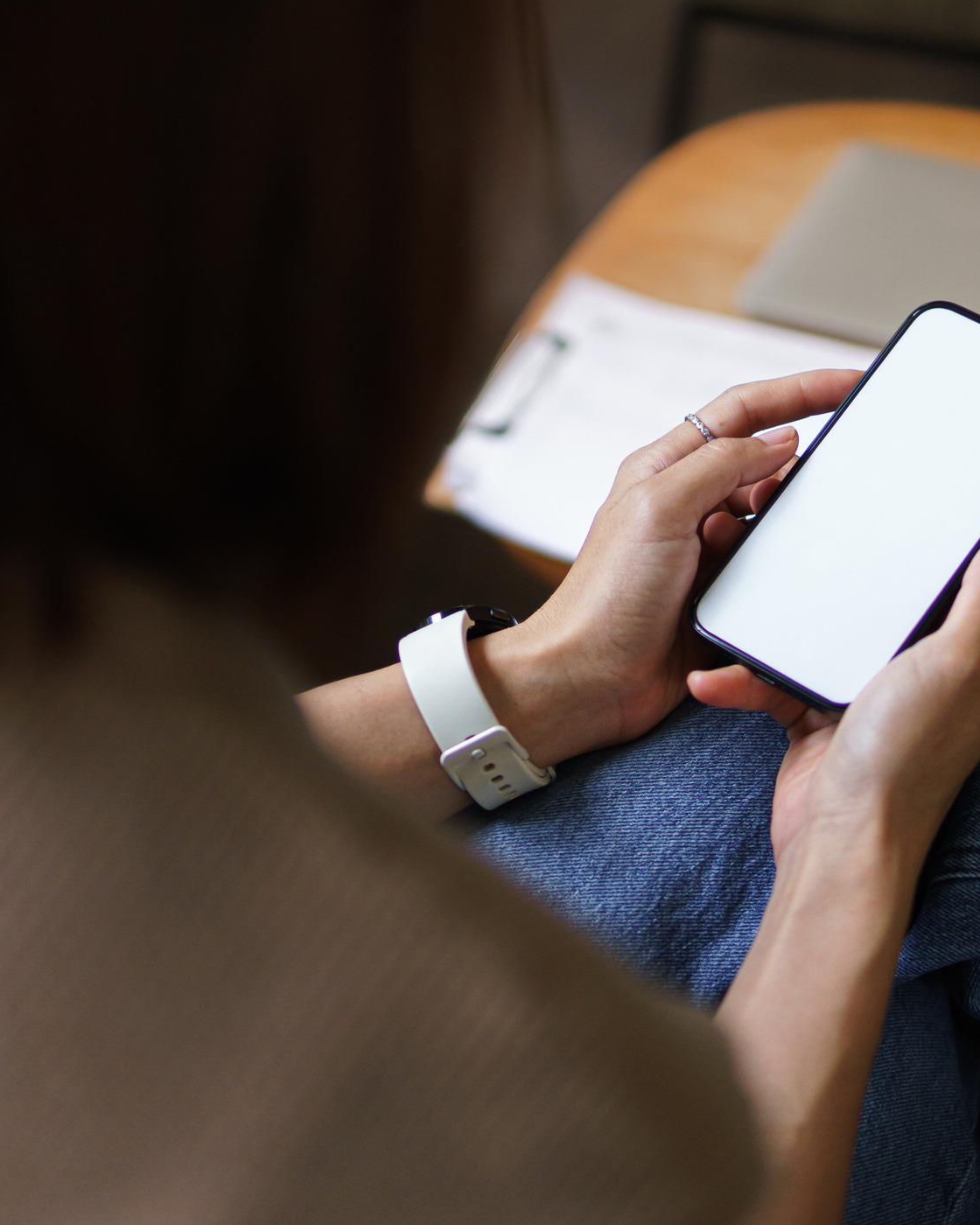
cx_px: 560
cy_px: 613
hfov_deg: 23.8
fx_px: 2320
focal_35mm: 64
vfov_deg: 29.6
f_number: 1.4
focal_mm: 30
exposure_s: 1/1250
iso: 400
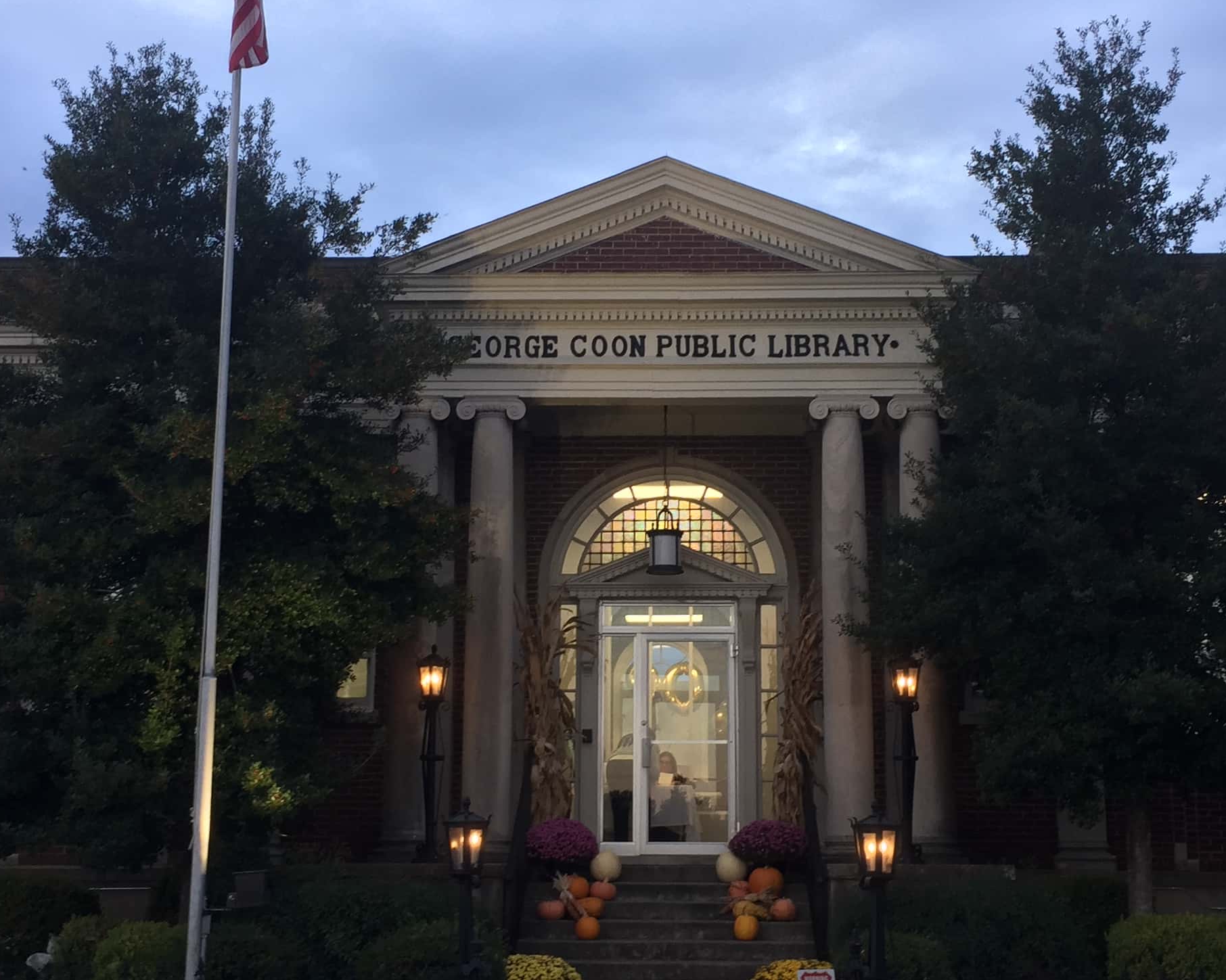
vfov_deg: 29.7
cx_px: 633
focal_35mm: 51
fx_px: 1850
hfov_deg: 36.7
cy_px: 490
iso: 32
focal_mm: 4.15
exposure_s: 1/40
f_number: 2.2
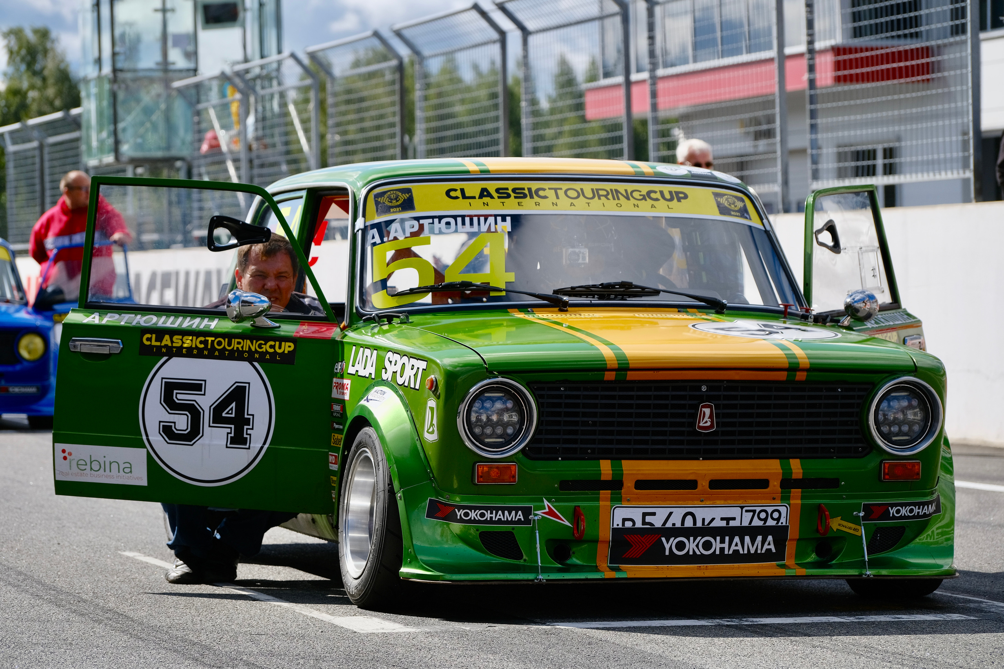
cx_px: 502
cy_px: 334
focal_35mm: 136
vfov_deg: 10.1
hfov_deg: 15.1
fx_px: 3793
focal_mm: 90.9
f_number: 5
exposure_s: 1/950
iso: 160
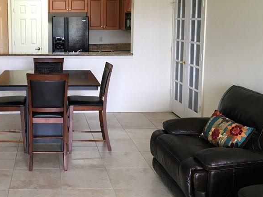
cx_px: 60
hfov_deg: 36.4
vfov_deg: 28.4
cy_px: 64
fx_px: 388
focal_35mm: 51
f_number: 2.2
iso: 64
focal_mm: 4.15
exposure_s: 1/30
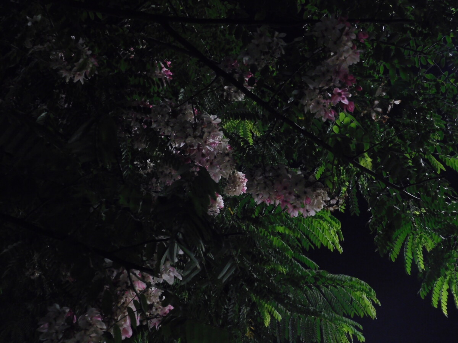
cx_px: 229
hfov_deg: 51.4
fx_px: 476
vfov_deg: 39.7
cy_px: 172
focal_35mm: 36
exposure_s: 1/15
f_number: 3.5
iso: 1600
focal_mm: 6.3
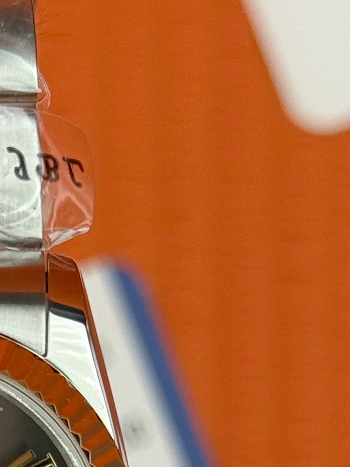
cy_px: 590
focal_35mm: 192
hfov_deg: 7.7
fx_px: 2588
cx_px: -89
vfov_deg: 10.1
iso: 64
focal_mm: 6.76
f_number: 1.78
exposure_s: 1/545
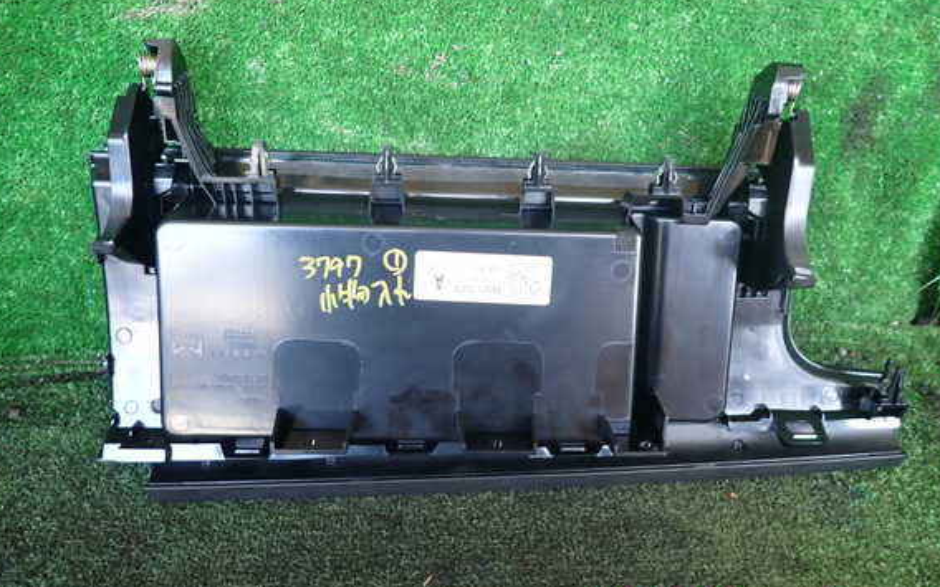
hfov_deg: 66.5
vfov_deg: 44.4
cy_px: 256
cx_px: 472
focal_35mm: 28
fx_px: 717
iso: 200
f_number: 2
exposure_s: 1/60
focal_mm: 4.5
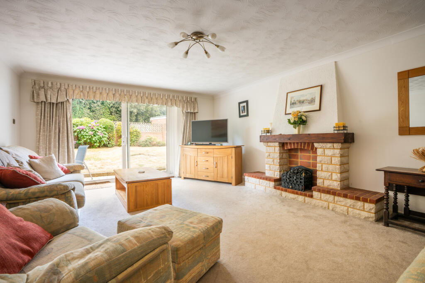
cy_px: 142
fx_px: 189
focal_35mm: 16
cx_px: 212
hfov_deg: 96.7
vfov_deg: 73.8
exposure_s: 1/10
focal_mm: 16
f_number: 11
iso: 200
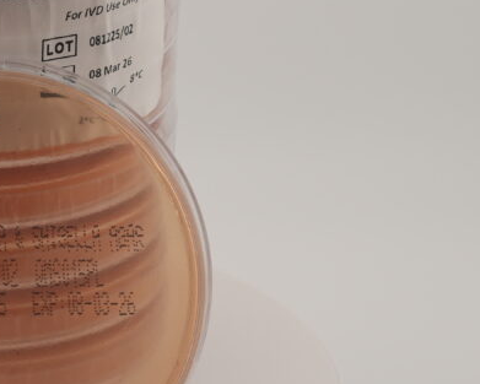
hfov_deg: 8.7
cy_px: 101
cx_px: 21
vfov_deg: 7.0
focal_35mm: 221
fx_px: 3140
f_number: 8
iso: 100
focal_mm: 60
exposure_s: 1/160
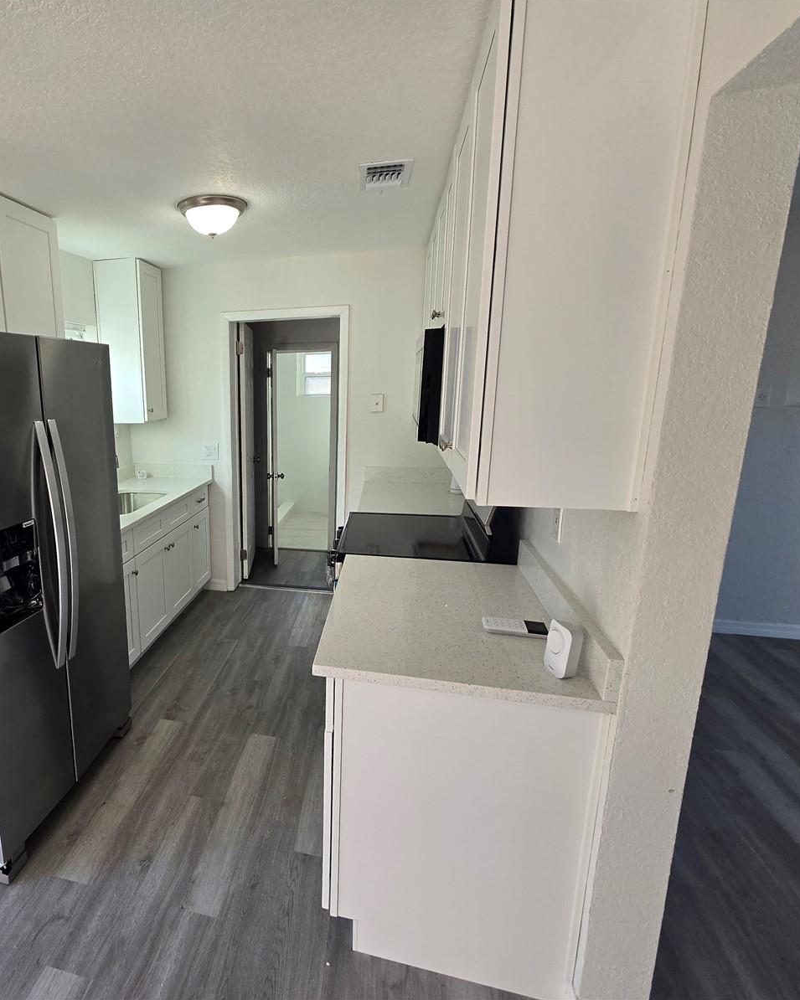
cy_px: 498
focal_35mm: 17
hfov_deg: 73.0
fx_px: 503
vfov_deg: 89.6
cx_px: 227
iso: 64
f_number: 2.2
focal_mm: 2.2
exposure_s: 1/120
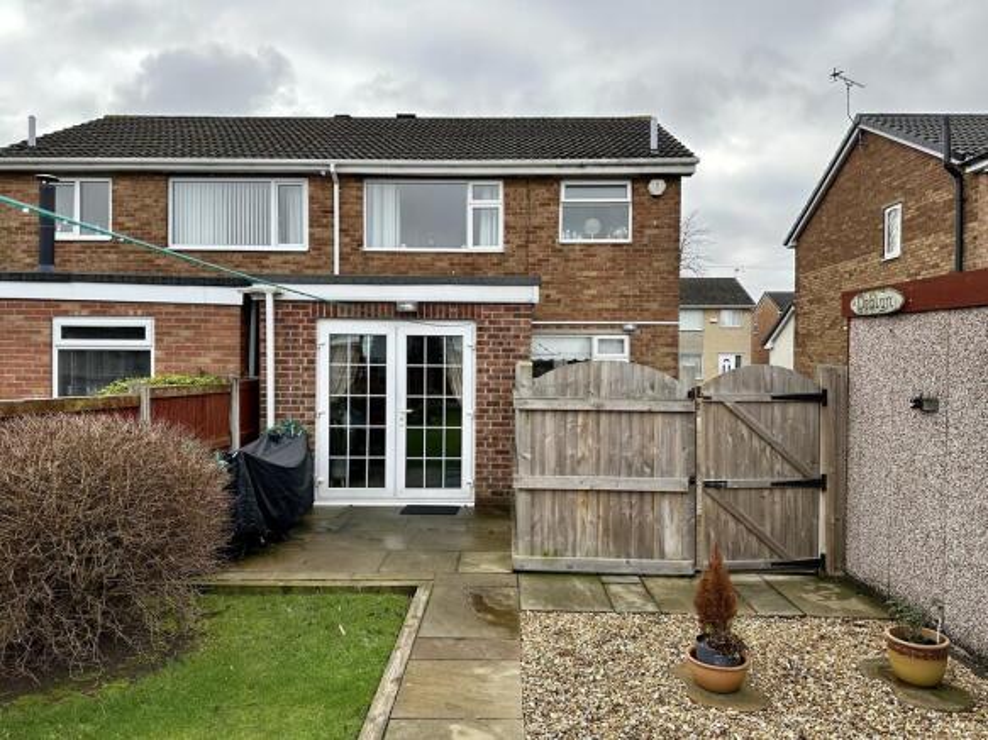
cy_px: 370
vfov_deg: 56.8
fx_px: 685
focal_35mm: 24
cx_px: 494
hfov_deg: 71.6
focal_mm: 6.86
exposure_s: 1/887
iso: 80
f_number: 1.78
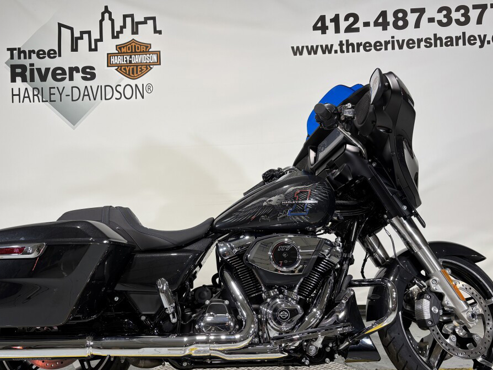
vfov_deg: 45.3
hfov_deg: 58.2
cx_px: 215
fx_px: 441
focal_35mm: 31
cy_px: 211
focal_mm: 5.96
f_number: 1.6
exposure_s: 1/120
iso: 40
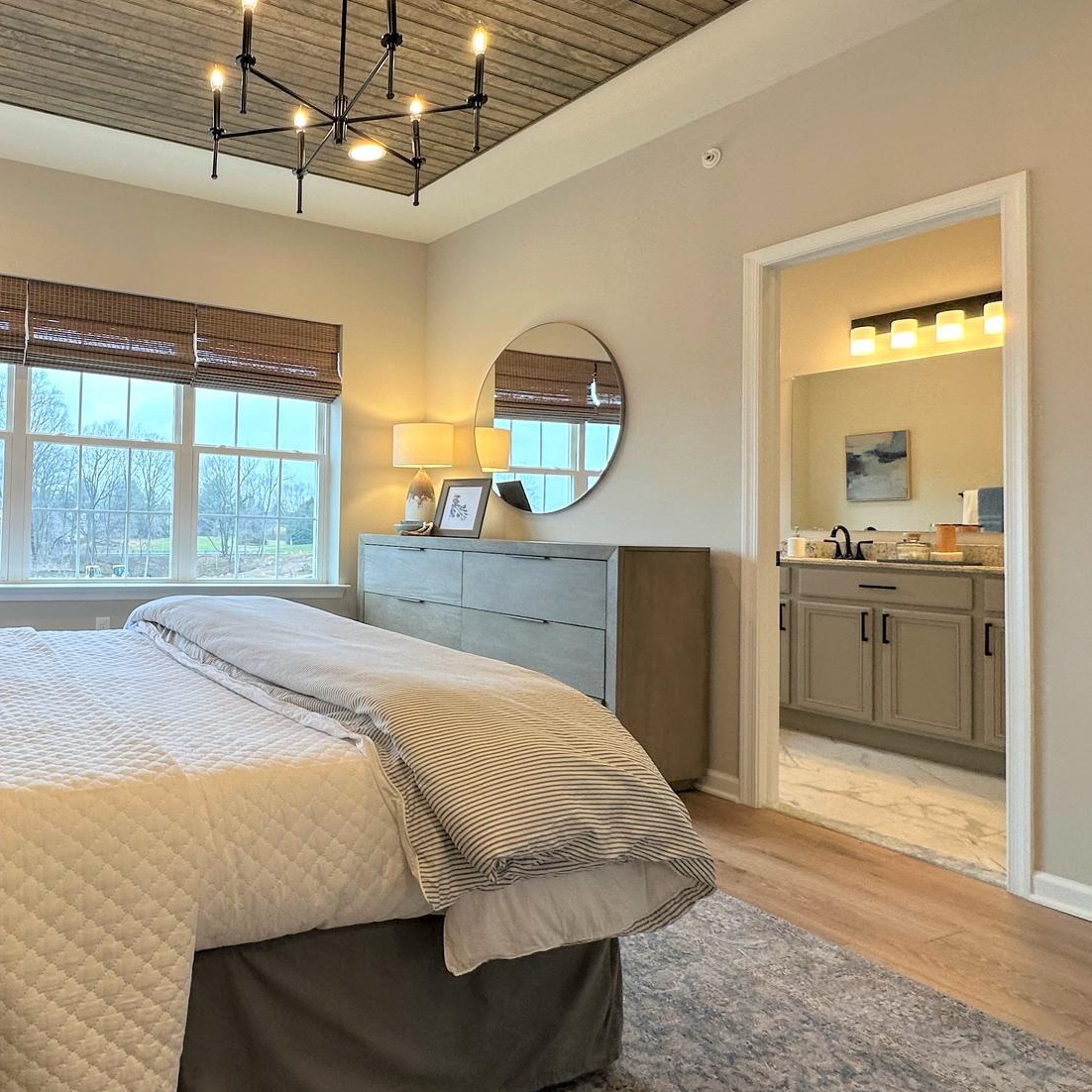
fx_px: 821
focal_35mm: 23
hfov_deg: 61.5
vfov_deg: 67.1
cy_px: 498
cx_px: 213
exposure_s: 1/120
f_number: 2.2
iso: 50
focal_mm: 2.22
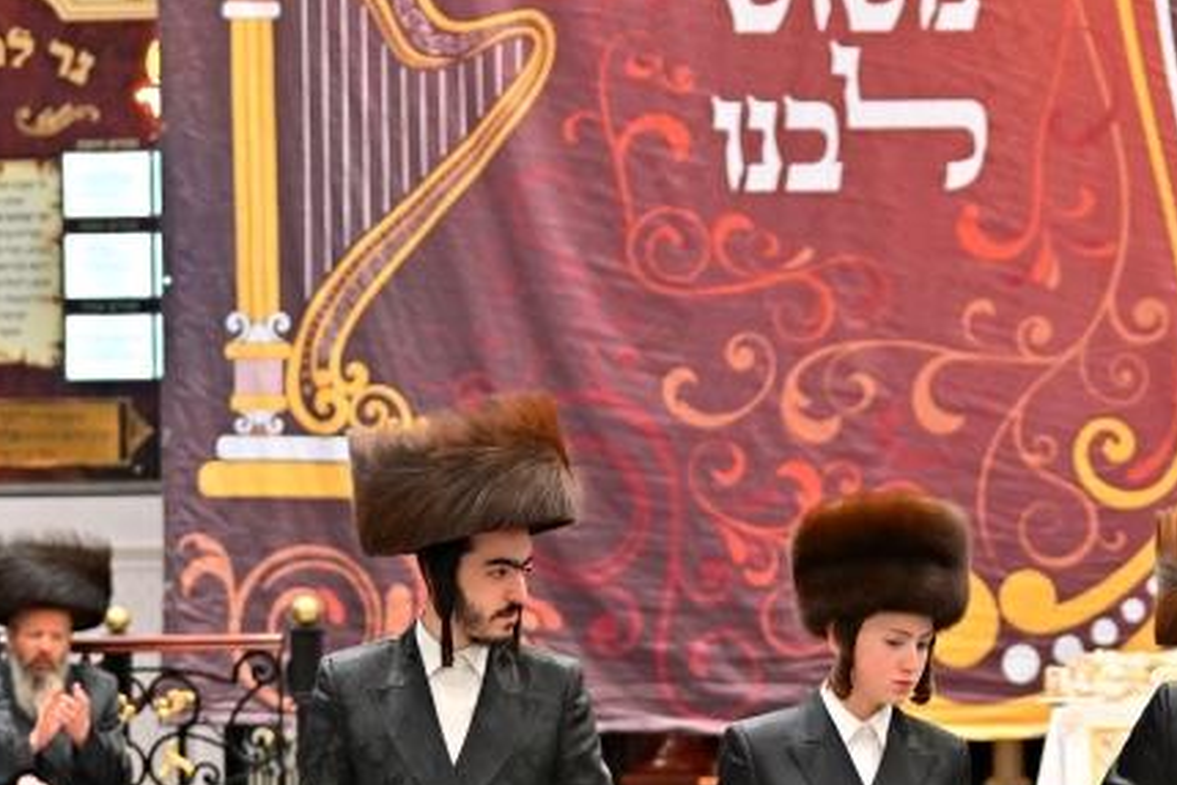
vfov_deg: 7.6
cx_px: 1084
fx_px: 5852
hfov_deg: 11.4
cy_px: 792
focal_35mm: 179
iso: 500
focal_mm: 75
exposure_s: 1/320
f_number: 2.8
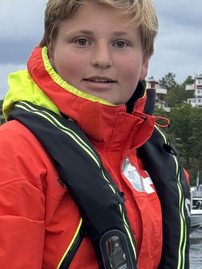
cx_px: 87
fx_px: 537
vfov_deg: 28.0
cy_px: 98
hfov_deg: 21.3
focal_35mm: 69
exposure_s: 1/609
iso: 64
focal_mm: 6.76
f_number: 1.78
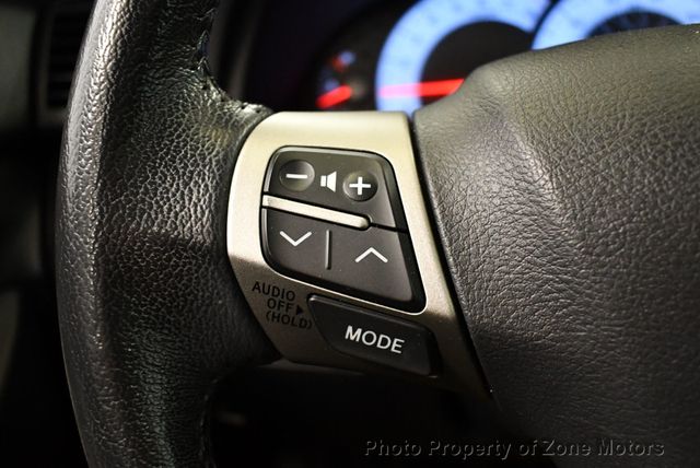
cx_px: 350
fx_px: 701
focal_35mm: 36
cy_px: 234
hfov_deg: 53.1
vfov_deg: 36.9
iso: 3200
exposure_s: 1/100
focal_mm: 18
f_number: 3.5
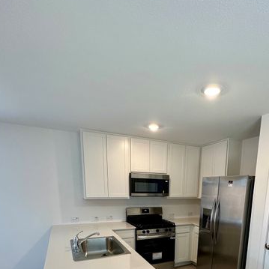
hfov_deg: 66.2
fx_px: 202
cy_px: 227
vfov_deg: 60.1
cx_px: 169
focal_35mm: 23
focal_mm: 2.22
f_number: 2.2
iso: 200
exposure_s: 1/120
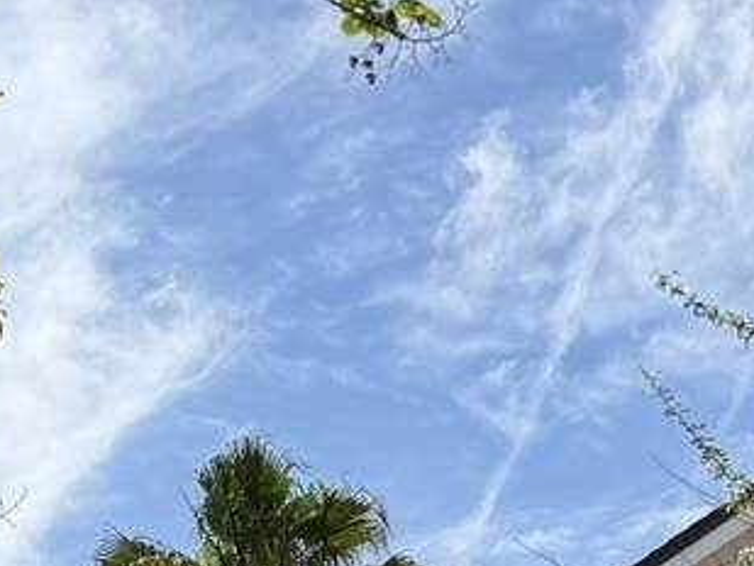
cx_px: -139
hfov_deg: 12.2
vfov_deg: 8.5
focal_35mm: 159
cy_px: 1364
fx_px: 3465
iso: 80
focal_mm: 6.76
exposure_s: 1/3145
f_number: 1.78
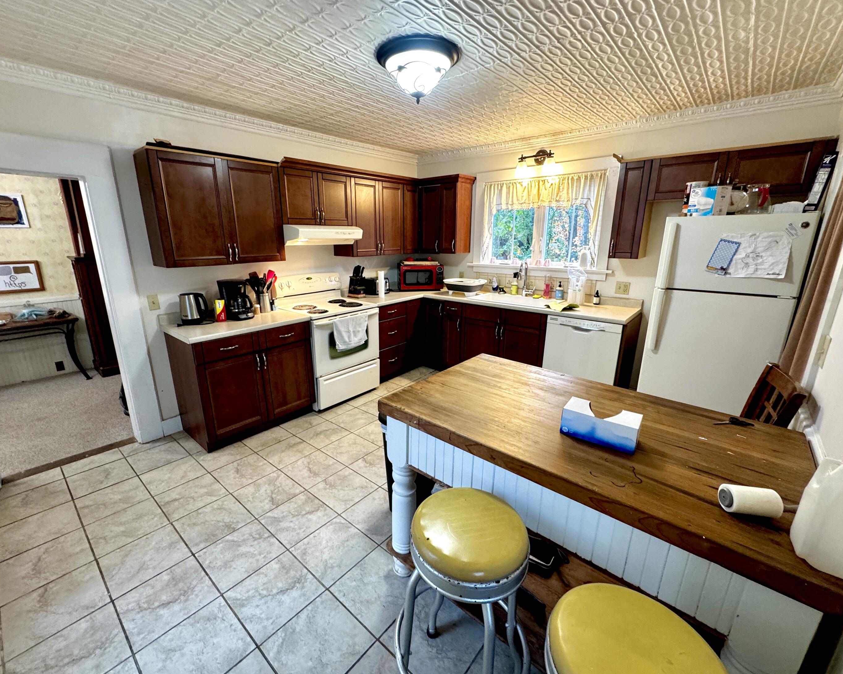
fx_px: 374
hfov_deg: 96.8
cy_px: 336
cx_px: 409
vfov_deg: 84.0
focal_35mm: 15
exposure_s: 1/60
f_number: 2.2
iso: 250
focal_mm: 2.22
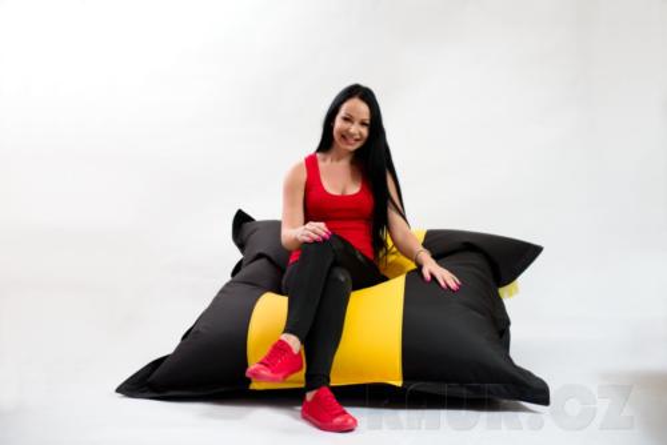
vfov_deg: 27.0
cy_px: 222
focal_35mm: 50
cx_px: 334
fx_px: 927
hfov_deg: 39.6
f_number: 3.2
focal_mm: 50
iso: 160
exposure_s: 1/100
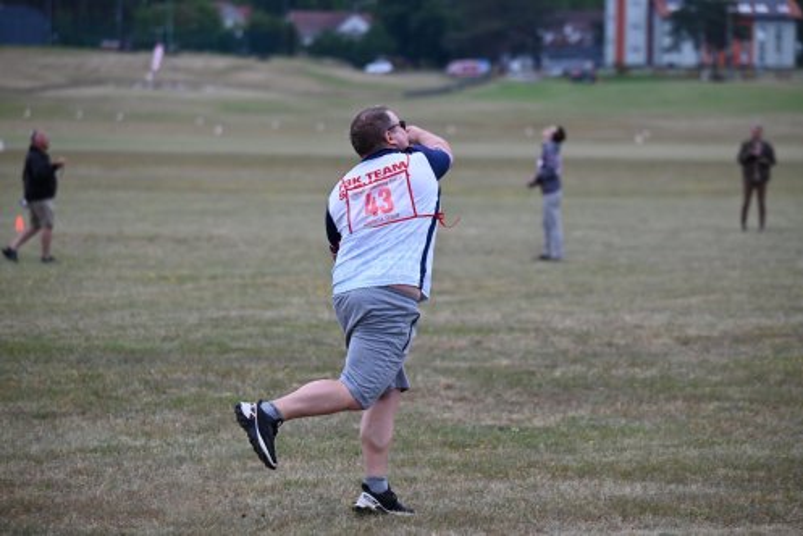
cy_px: 268
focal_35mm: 240
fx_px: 5356
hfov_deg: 8.6
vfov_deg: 5.7
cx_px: 402
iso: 320
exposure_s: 1/800
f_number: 5.6
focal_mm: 240
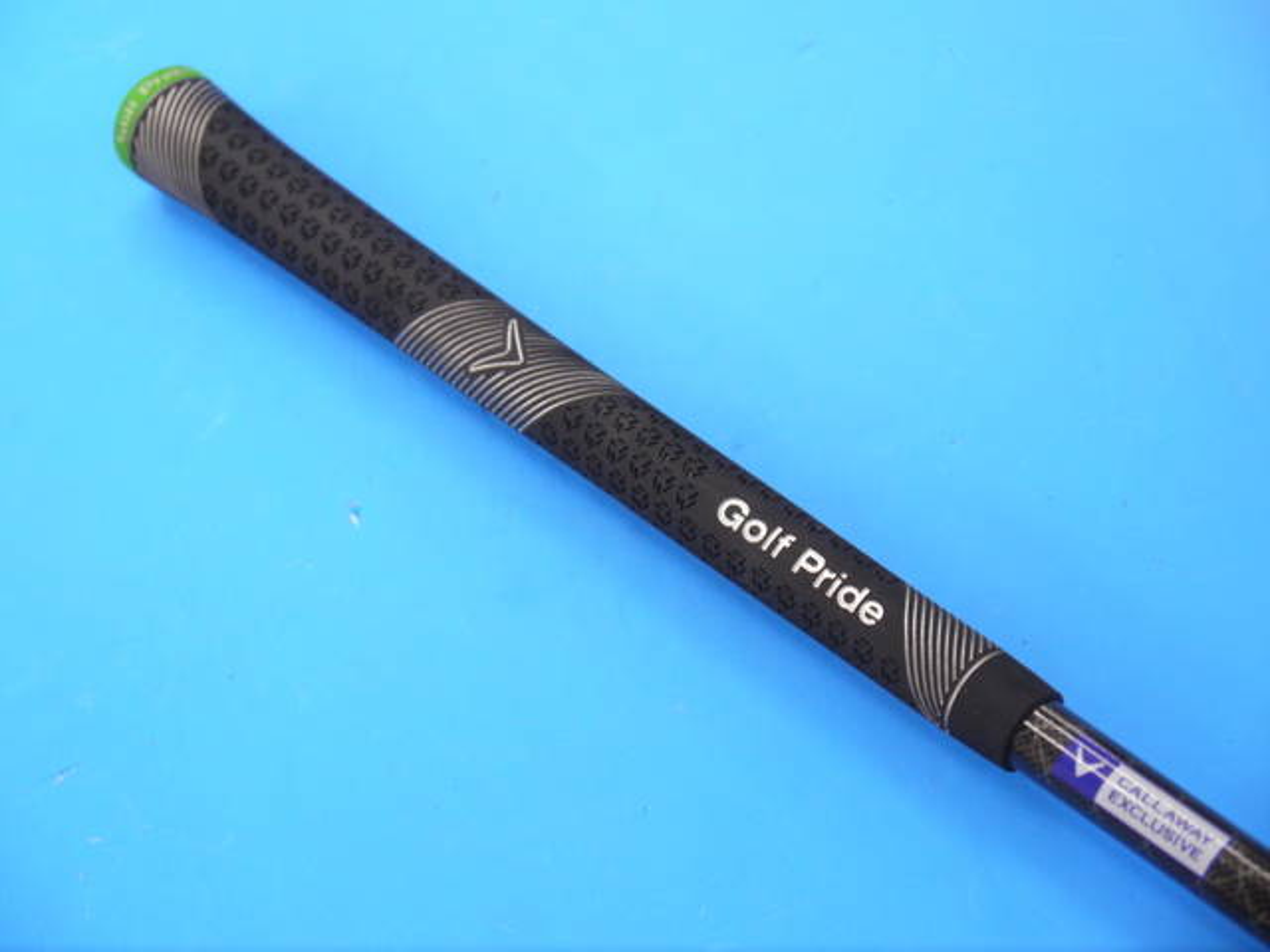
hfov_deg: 23.3
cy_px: 476
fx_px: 3082
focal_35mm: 84
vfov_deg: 17.6
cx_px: 635
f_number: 5.6
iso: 800
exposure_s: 1/80
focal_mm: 42
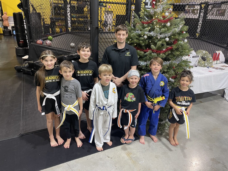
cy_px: 86
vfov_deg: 53.1
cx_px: 114
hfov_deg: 67.3
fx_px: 171
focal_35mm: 26
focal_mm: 4.2
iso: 80
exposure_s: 1/60
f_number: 1.6
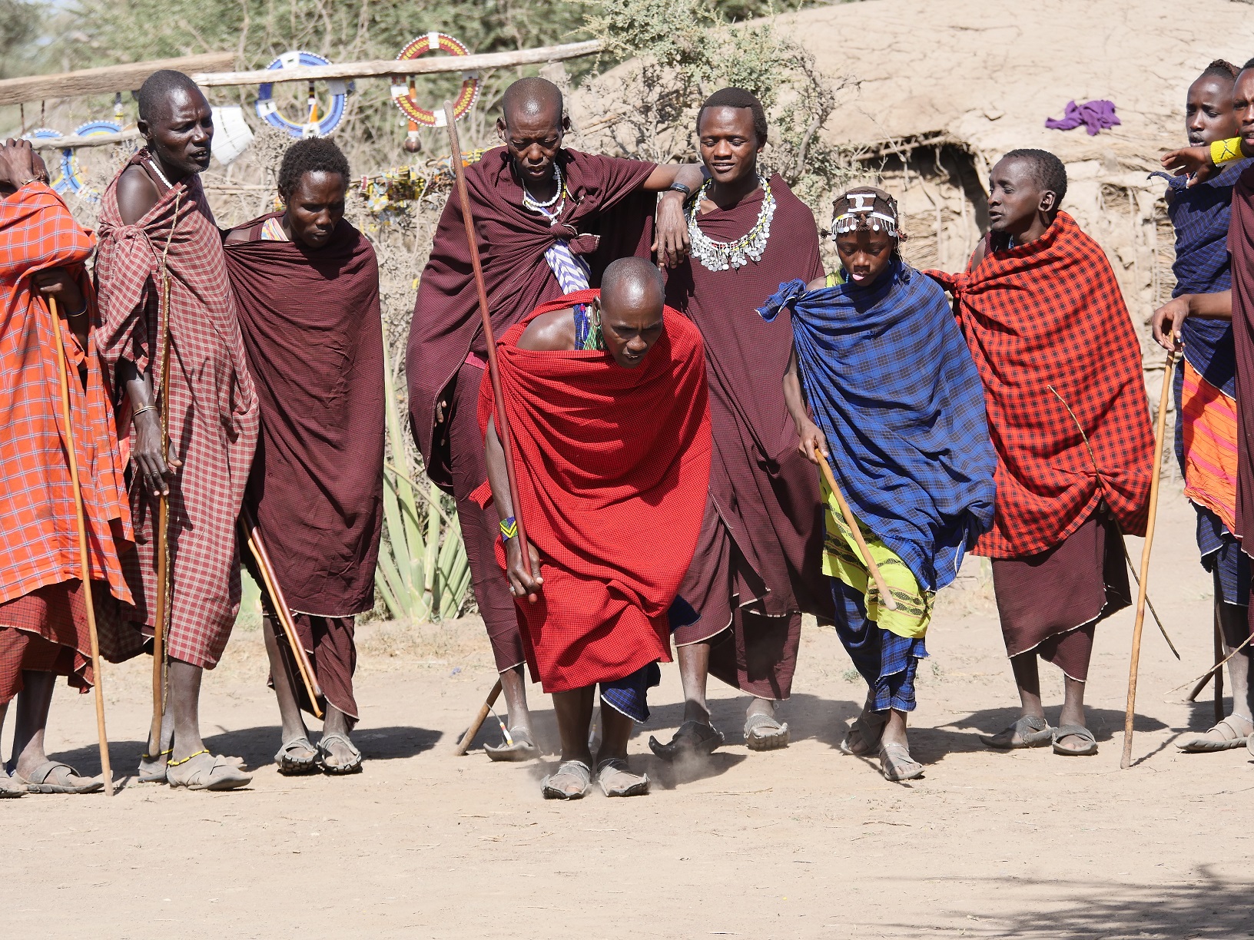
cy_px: 470
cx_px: 627
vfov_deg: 6.9
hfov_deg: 9.2
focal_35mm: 216
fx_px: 7825
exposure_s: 1/800
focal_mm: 108
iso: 250
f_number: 5.6
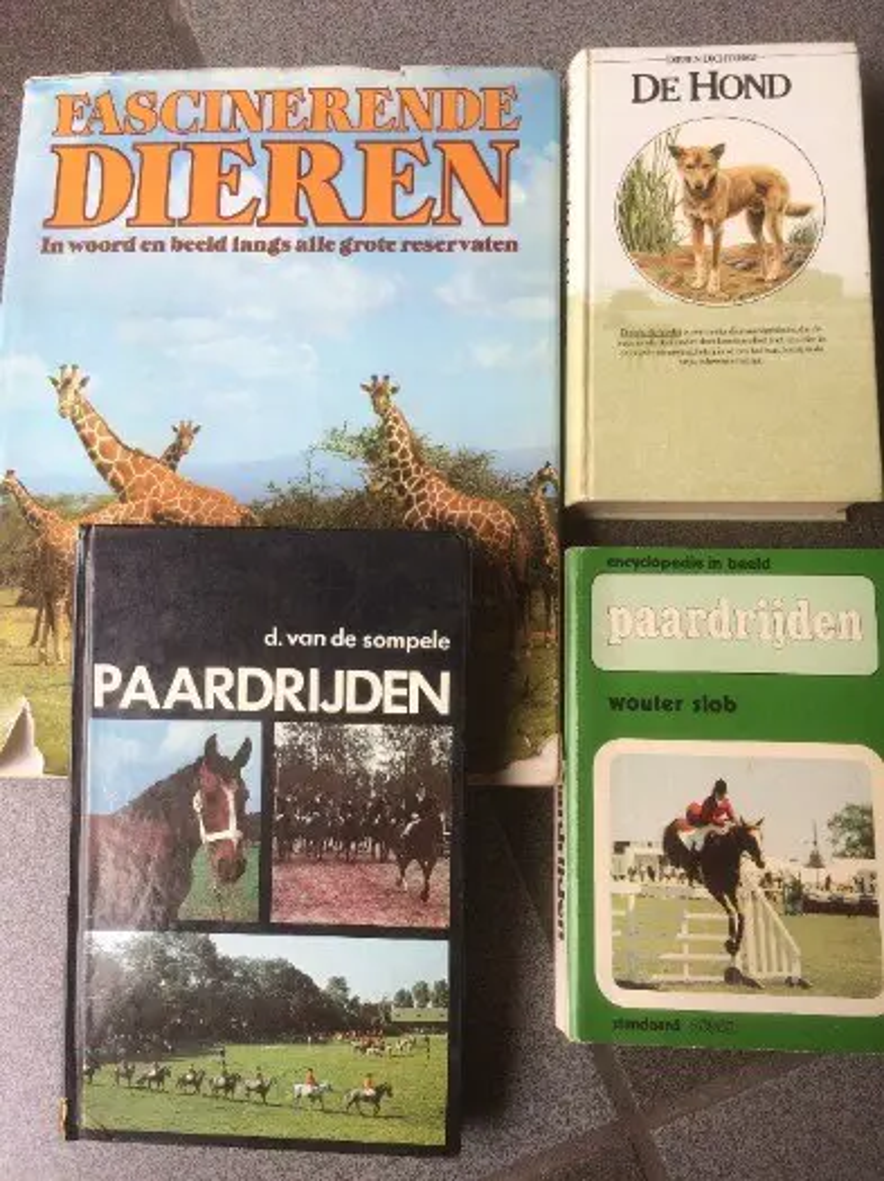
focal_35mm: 29
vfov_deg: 61.7
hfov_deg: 48.2
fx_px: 989
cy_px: 590
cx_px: 442
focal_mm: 4.15
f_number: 2.2
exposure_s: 1/270
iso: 32
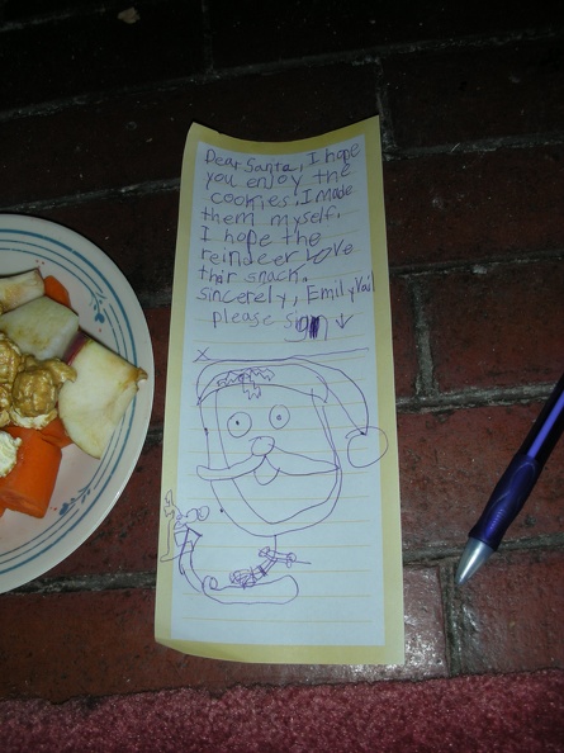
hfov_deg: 40.7
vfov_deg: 52.6
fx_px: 761
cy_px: 376
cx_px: 282
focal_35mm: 35
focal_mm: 5.8
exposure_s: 1/60
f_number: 2.8
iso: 50
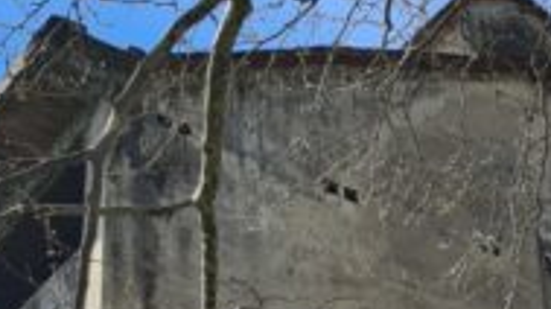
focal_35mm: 105
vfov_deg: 10.3
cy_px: 692
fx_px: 1533
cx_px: 140
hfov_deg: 20.2
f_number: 1.8
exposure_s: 1/2028
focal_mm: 5.4
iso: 50
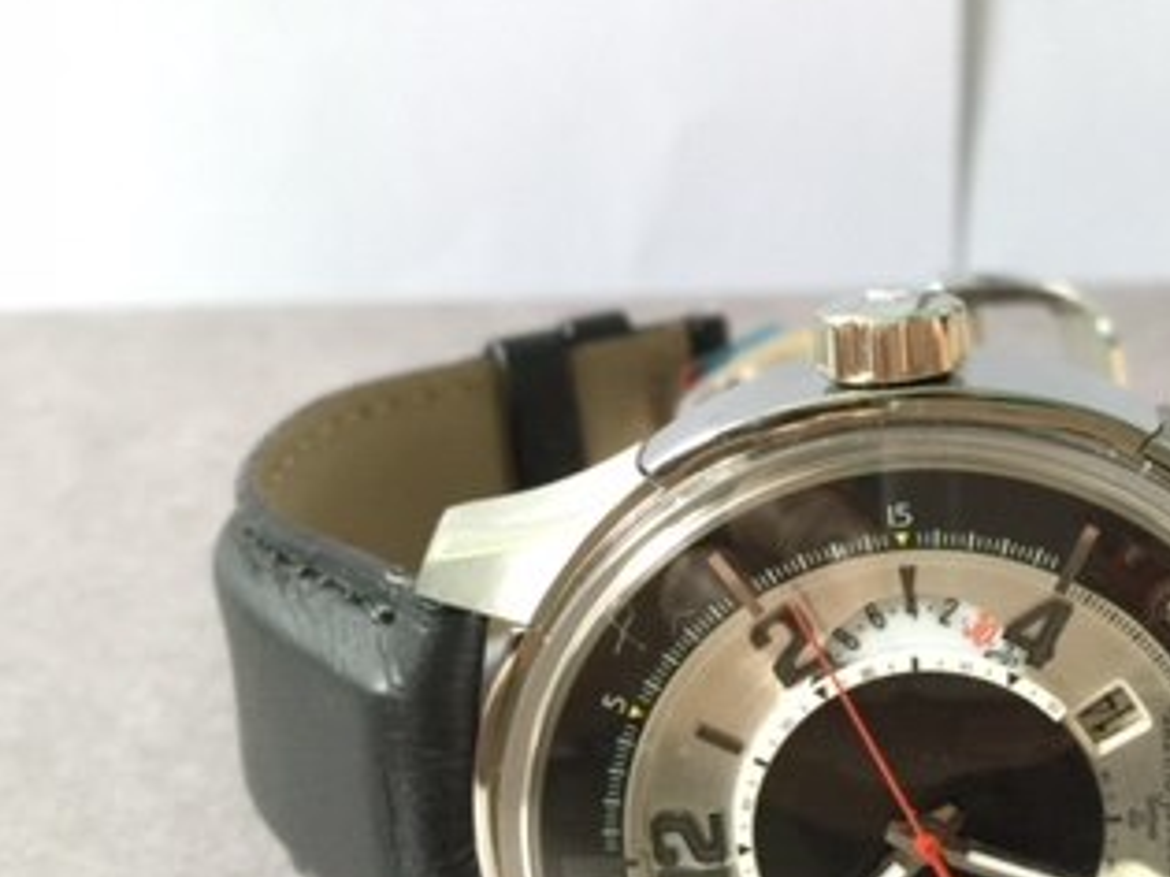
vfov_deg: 24.8
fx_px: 1993
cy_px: 509
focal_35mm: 59
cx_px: 888
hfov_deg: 32.1
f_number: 2.2
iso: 100
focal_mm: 4.15
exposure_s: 1/10
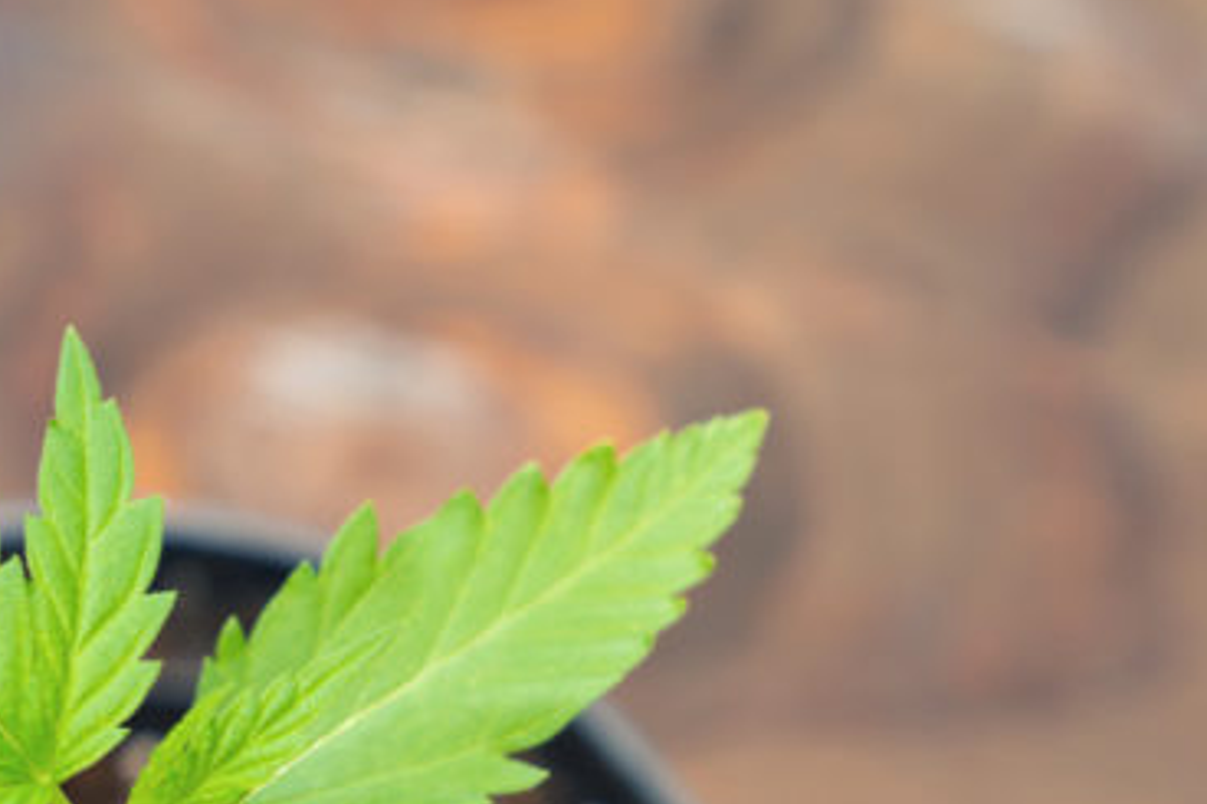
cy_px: 937
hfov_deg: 10.3
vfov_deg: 7.0
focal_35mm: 195
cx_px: -417
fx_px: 6535
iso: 200
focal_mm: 70
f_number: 5.6
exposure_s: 1/80
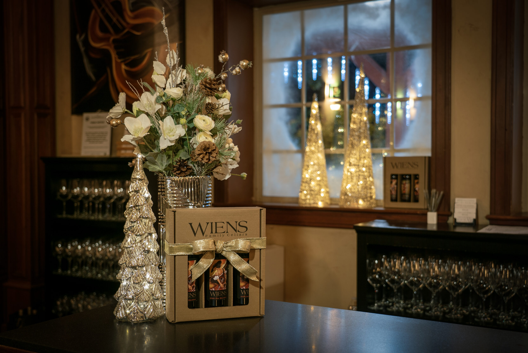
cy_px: 176
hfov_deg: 45.4
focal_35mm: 43
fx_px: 631
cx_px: 264
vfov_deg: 31.2
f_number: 4
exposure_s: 1/1.25
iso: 160
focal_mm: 43
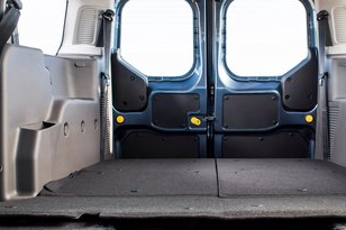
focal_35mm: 39
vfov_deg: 34.1
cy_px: 135
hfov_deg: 49.1
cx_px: 215
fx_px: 375
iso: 400
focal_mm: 20
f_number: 11
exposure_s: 1/60
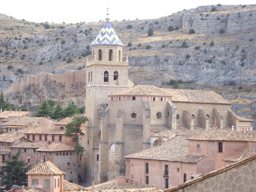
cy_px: 96
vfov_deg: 13.1
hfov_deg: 17.4
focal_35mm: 113
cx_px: 128
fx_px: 836
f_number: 5.4
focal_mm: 23.7
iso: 200
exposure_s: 1/160
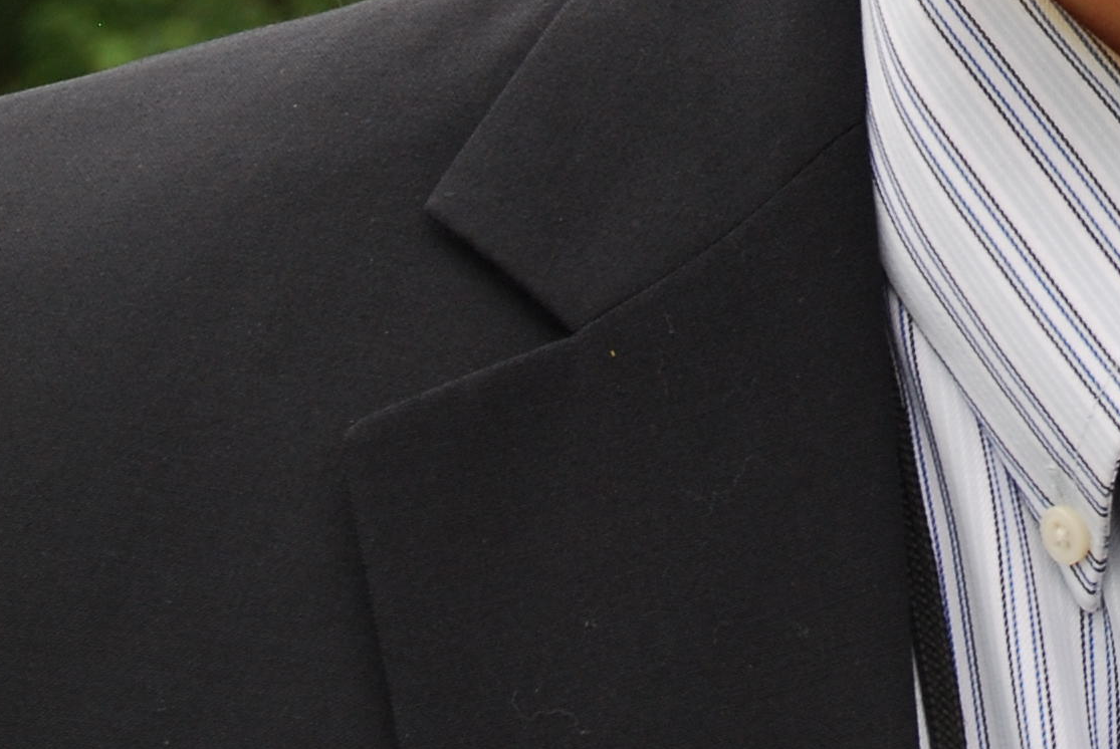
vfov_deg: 6.8
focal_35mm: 198
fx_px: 6166
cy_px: -454
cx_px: 1290
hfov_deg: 10.2
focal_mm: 38
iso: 200
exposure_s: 1/80
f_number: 8
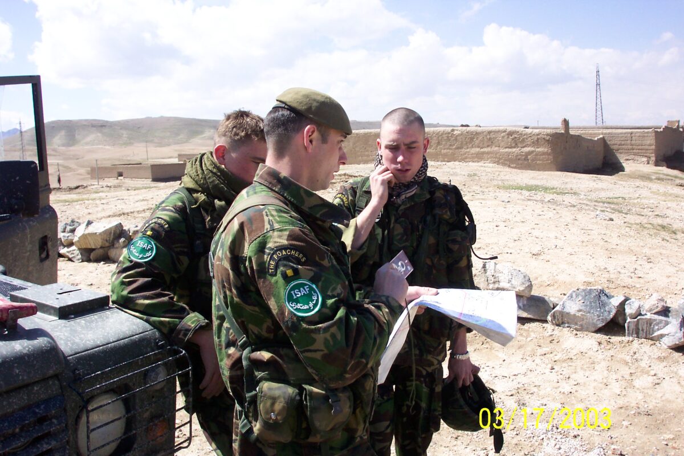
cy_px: 228
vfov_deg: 37.9
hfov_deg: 54.4
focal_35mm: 35
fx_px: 665
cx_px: 342
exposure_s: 1/180
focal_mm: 7.5
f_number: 9.5
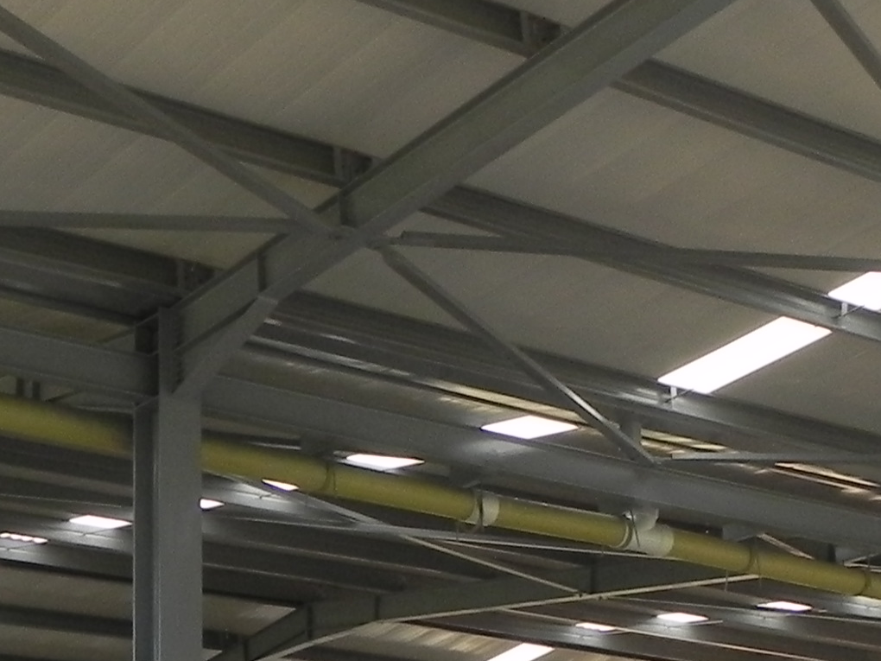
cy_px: 632
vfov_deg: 15.6
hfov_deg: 21.1
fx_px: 2367
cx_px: 463
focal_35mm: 93
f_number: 5.6
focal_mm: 4.6
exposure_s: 1/183
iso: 160
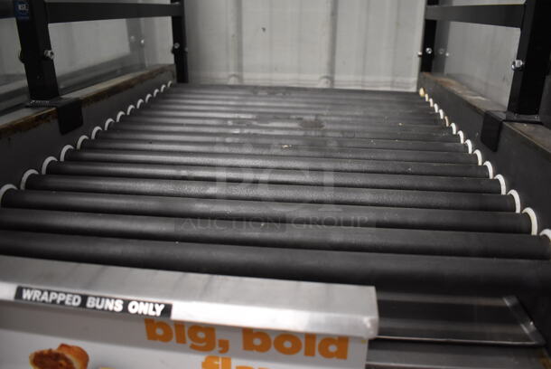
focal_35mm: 27
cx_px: 276
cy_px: 184
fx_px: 414
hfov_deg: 67.3
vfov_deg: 48.0
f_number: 3.5
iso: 2200
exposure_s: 1/125
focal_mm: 18
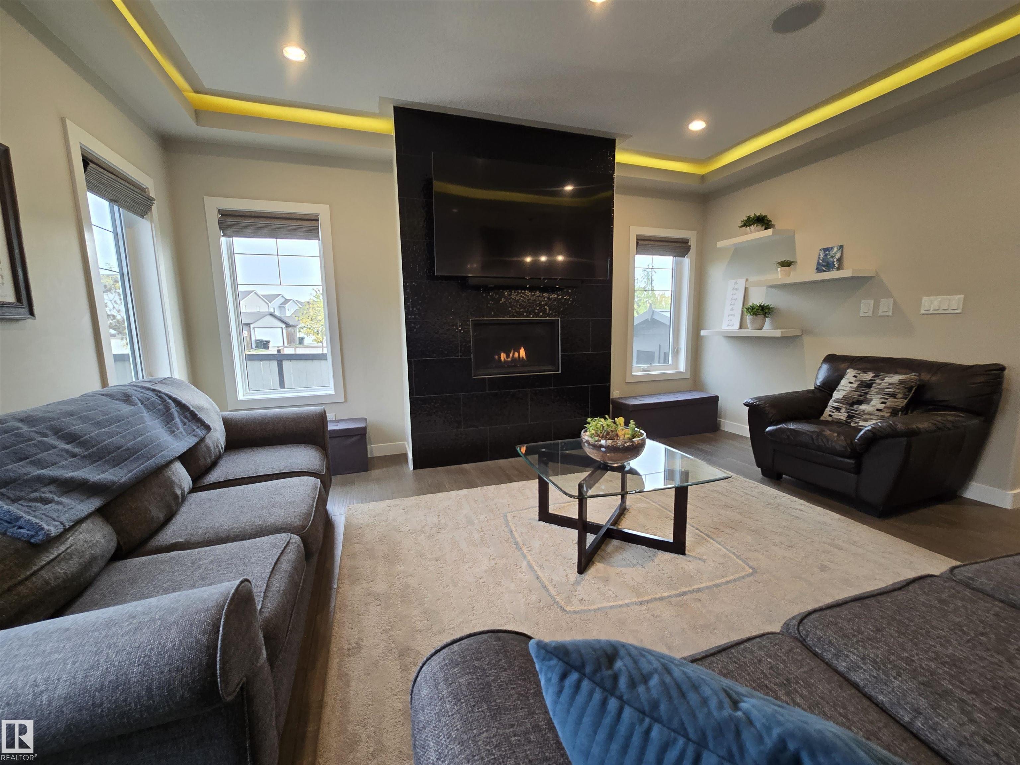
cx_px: 510
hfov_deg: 106.2
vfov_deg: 89.9
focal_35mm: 13
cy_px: 382
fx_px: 383
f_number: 2.2
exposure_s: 1/60
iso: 125
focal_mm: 2.2
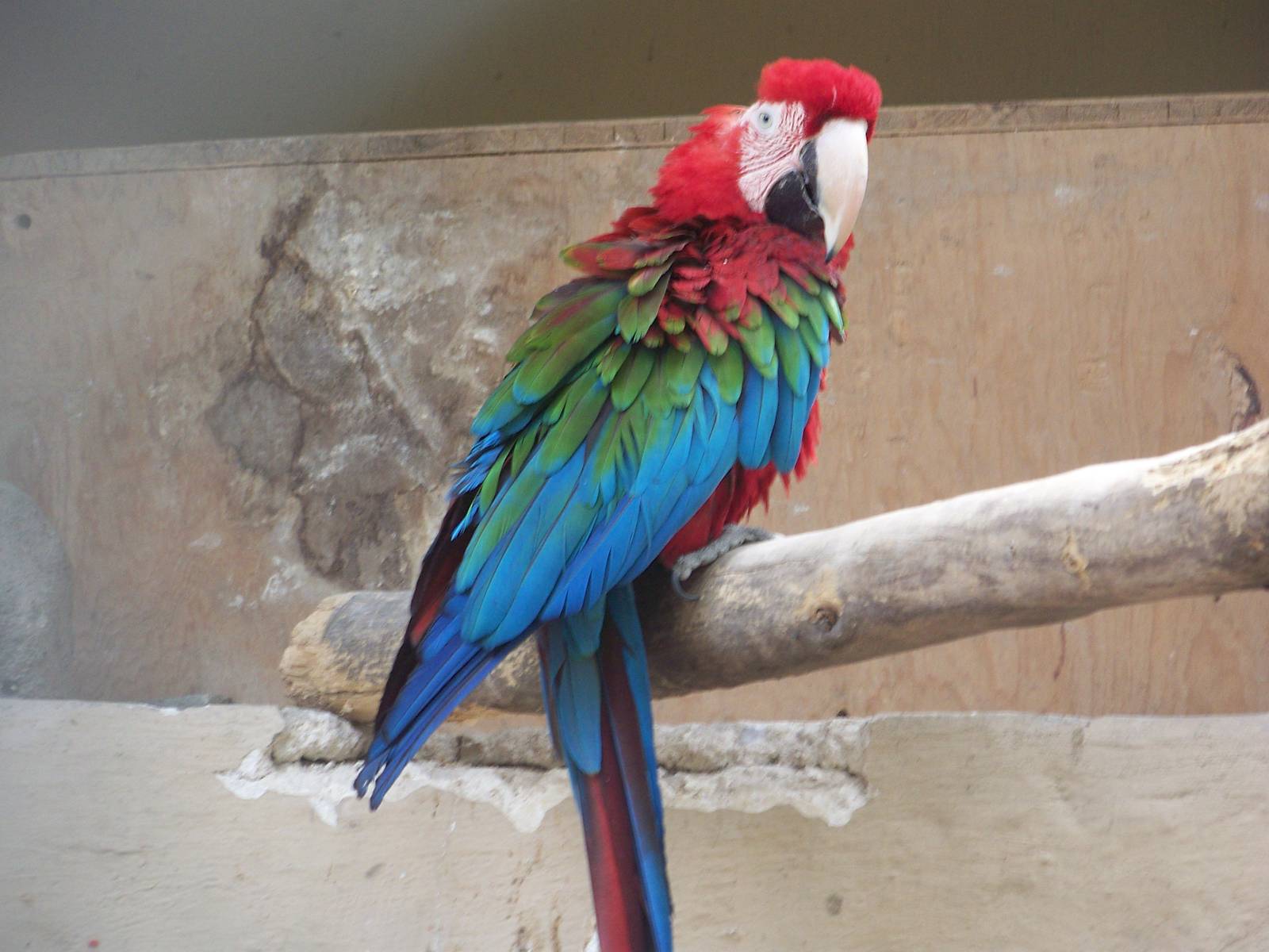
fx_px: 9055
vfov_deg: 6.0
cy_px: 476
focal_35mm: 247
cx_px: 634
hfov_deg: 8.0
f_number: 3.6
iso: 100
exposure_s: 1/60
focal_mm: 39.8
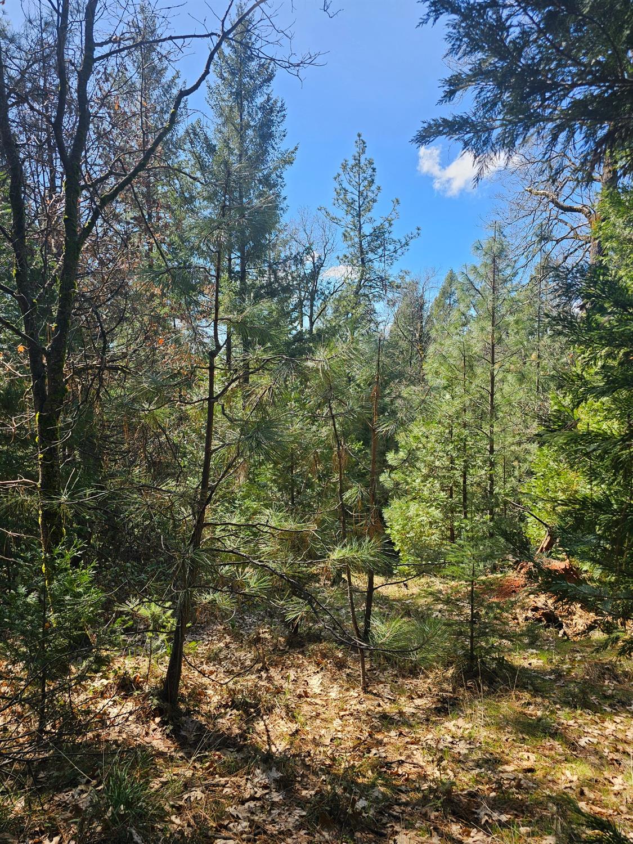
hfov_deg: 58.9
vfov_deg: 73.9
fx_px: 561
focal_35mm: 23
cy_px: 422
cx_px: 316
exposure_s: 1/274
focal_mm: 6.3
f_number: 1.7
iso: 10
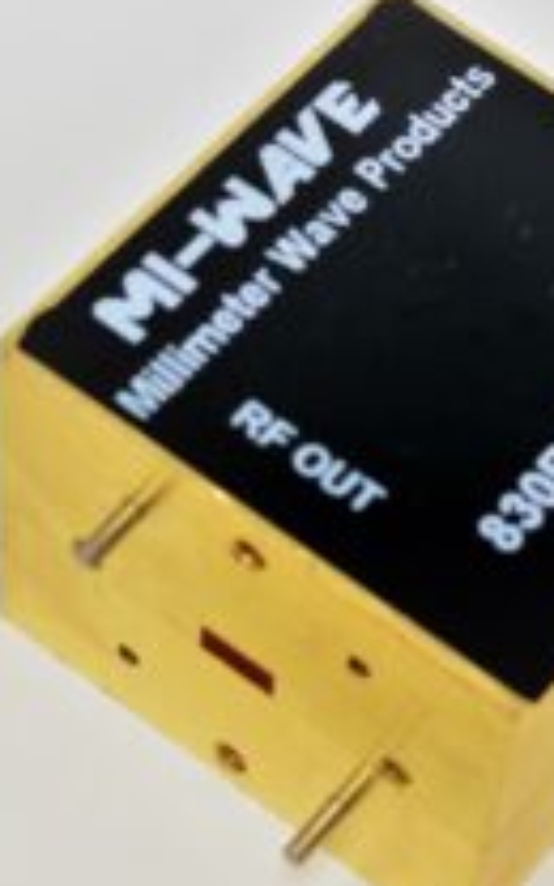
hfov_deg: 12.3
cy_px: 464
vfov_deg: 19.6
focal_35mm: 106
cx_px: 435
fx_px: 2561
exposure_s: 1/122
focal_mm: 6
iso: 25
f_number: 2
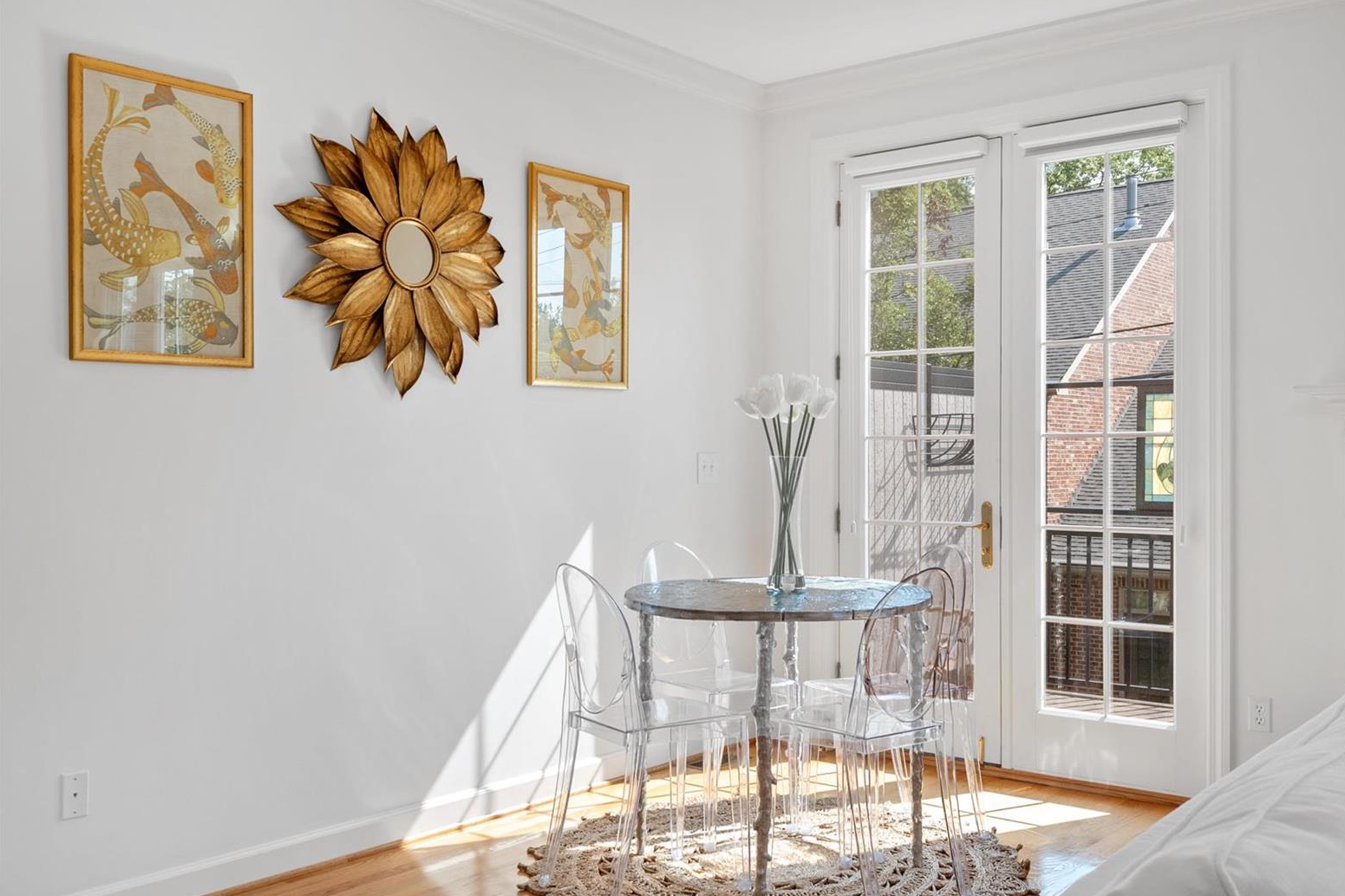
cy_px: 452
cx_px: 692
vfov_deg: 40.0
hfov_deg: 57.2
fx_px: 1233
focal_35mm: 33
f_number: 7.1
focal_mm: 16
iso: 400
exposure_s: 1/80
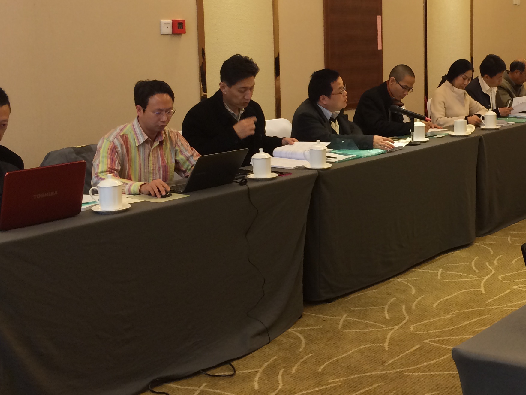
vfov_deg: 26.9
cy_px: 131
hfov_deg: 34.4
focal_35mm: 54
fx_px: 821
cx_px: 422
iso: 125
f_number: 2.2
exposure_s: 1/33
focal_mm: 4.15
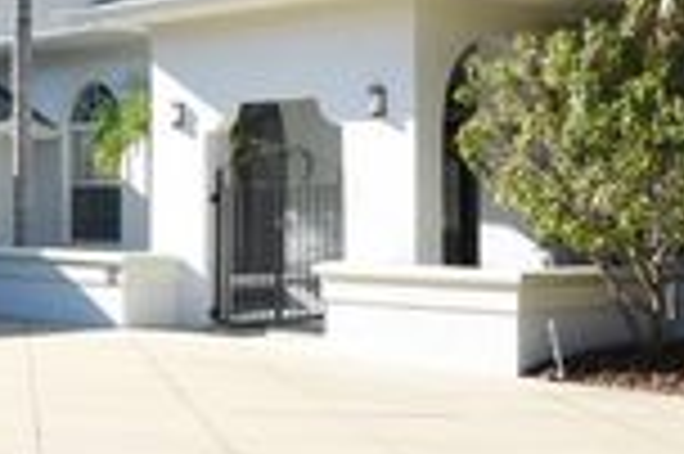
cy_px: 169
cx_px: -14
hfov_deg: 27.4
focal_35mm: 69
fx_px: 1310
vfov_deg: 19.7
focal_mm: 14
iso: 100
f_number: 7.1
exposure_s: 1/200
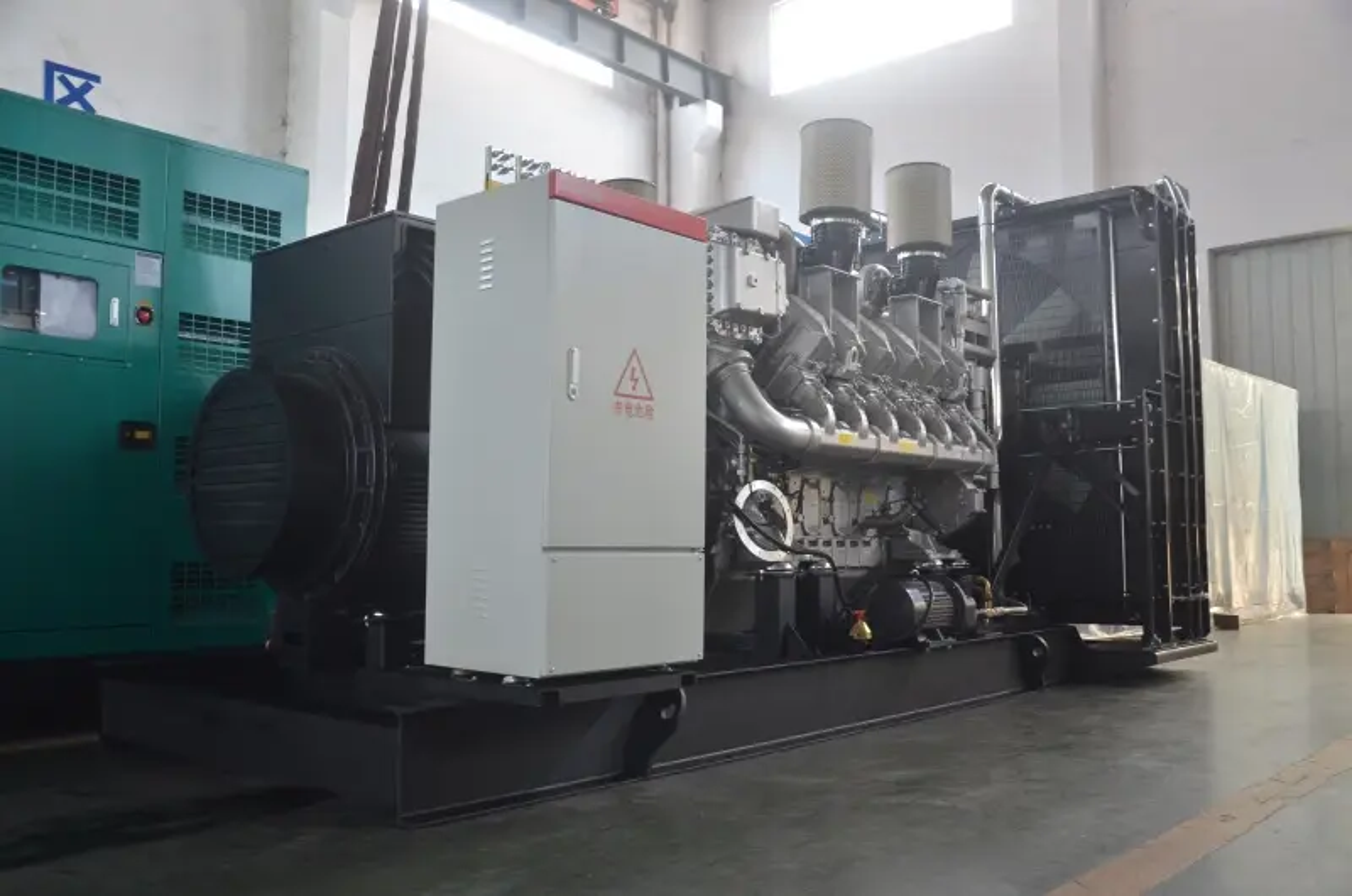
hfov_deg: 59.6
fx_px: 1181
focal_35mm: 32
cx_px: 676
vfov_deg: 41.5
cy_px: 448
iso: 400
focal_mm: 21
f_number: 3.8
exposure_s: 1/25
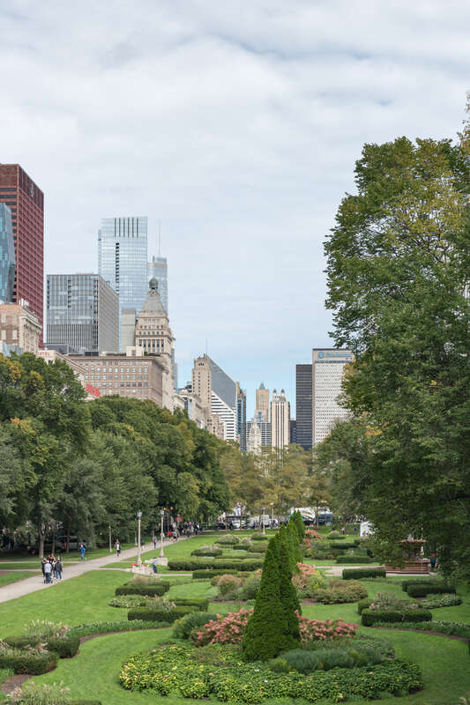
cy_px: 352
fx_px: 1371
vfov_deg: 28.8
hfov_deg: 19.4
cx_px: 235
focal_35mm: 70
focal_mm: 70
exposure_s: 1/250
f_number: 8
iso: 100
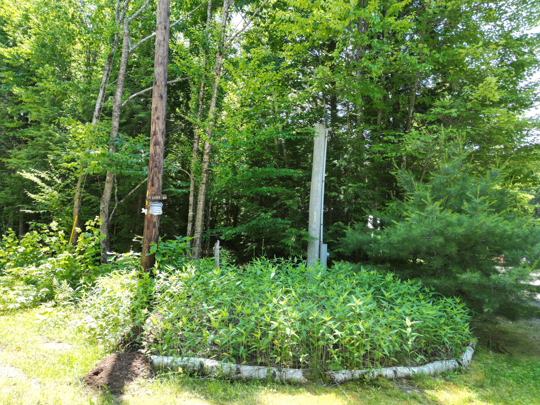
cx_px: 270
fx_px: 374
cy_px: 202
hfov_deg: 71.6
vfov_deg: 56.8
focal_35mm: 24
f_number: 1.7
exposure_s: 1/400
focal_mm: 6.72
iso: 100
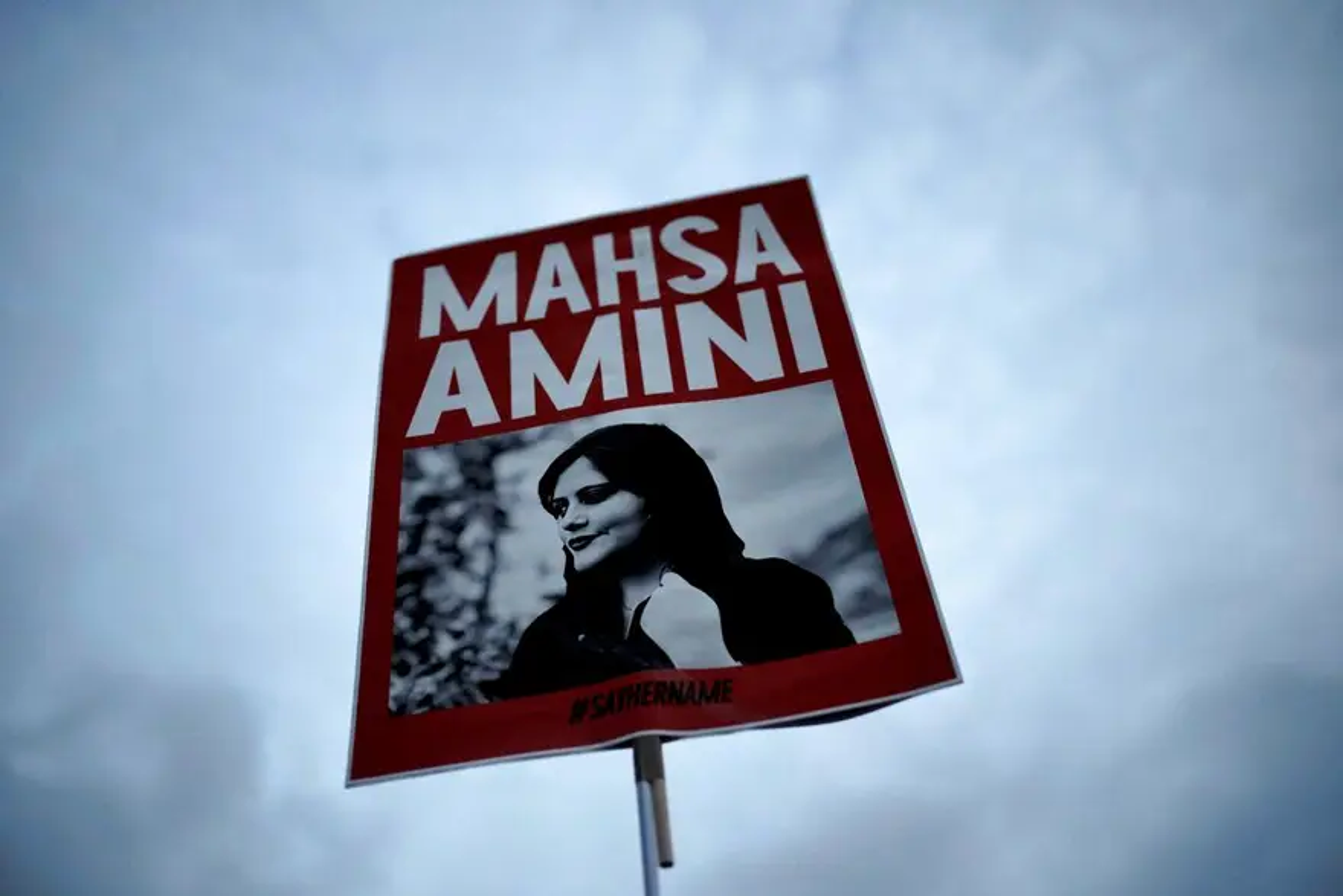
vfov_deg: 37.9
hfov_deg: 54.4
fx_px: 1306
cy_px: 448
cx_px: 672
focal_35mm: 35
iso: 1250
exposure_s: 1/5000
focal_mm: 35
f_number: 1.8
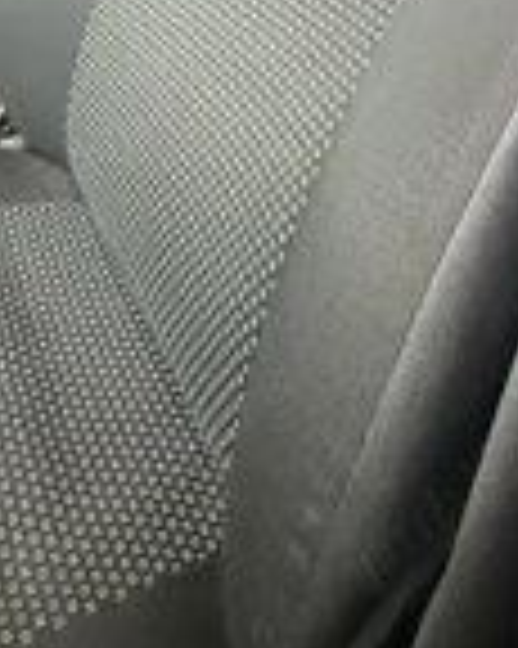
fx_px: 729
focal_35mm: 38
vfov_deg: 35.0
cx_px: 239
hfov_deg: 39.1
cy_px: -176
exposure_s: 1/60
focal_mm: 2.22
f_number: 2.2
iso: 1250
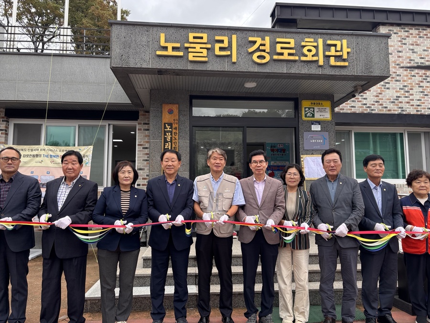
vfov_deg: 53.1
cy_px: 162
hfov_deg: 67.3
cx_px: 215
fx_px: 323
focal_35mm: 26
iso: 50
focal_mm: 5.96
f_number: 1.6
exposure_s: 1/670
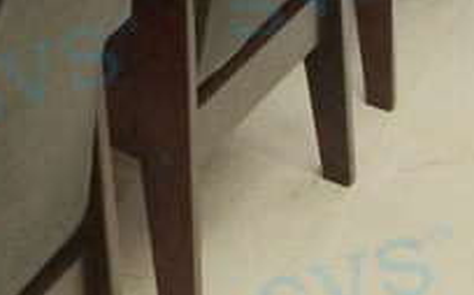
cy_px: -395
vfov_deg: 8.0
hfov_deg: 12.0
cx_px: -541
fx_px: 1948
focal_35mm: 151
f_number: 2.2
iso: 64
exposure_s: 1/100
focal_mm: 4.15
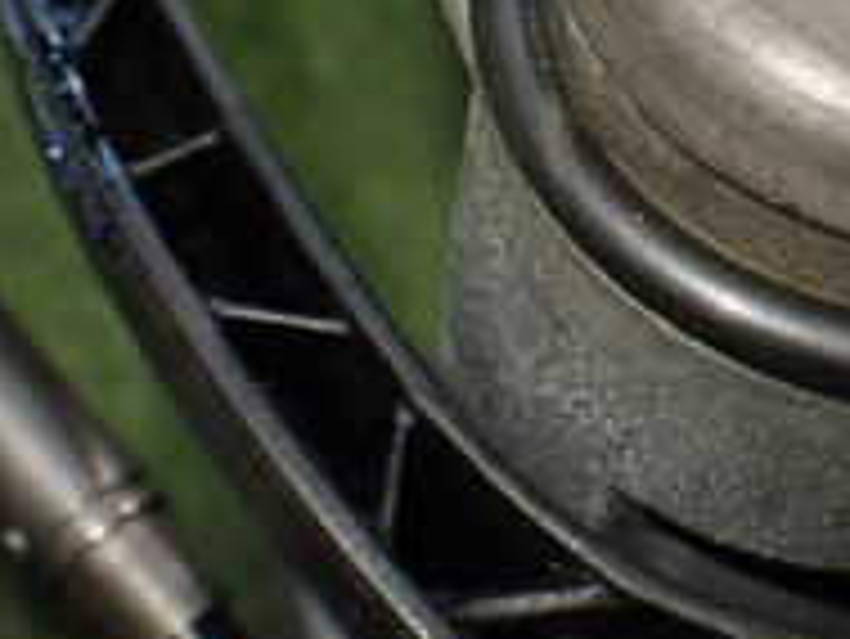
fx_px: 2334
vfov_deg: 15.3
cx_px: 805
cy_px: 27
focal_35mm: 95
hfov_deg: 20.1
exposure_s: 1/125
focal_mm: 5.4
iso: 640
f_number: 2.3
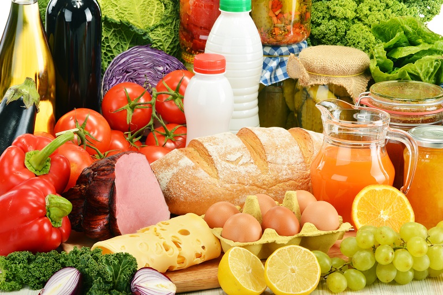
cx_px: 222
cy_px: 148
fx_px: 1477
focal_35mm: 120
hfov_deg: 17.1
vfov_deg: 11.4
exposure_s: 1/125
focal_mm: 80
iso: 100
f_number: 18
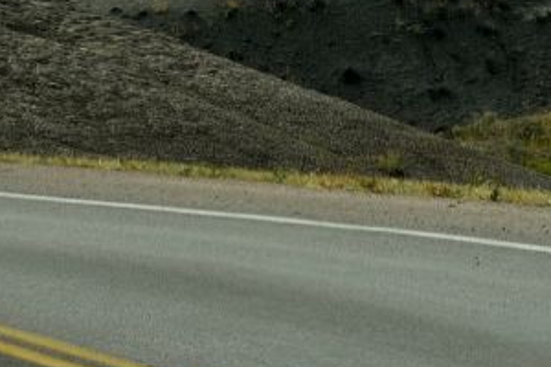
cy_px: -471
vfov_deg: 1.9
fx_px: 10989
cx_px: 904
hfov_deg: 2.9
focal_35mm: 718
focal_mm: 105
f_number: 6.3
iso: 125
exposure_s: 1/400
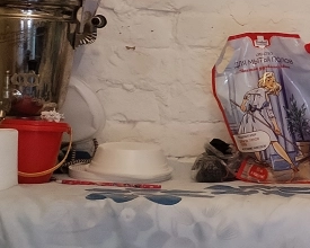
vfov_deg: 12.0
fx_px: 1184
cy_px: 139
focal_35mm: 129
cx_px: 553
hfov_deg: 13.4
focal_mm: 4.75
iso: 736
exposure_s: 1/33.3
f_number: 1.8
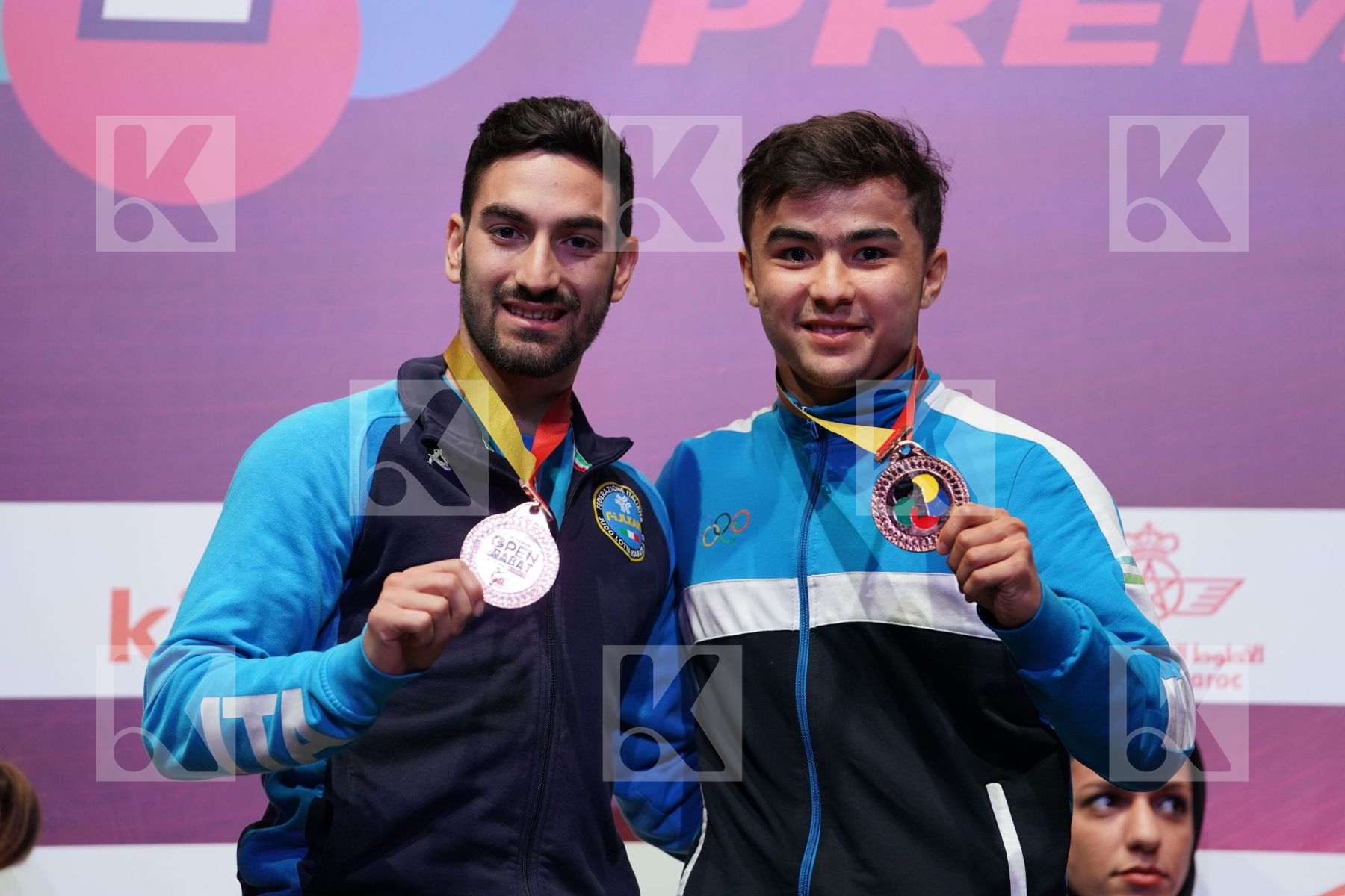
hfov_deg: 11.1
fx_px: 6949
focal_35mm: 186
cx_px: 672
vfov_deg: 7.4
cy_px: 448
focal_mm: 186
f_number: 3.5
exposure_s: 1/250
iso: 1250
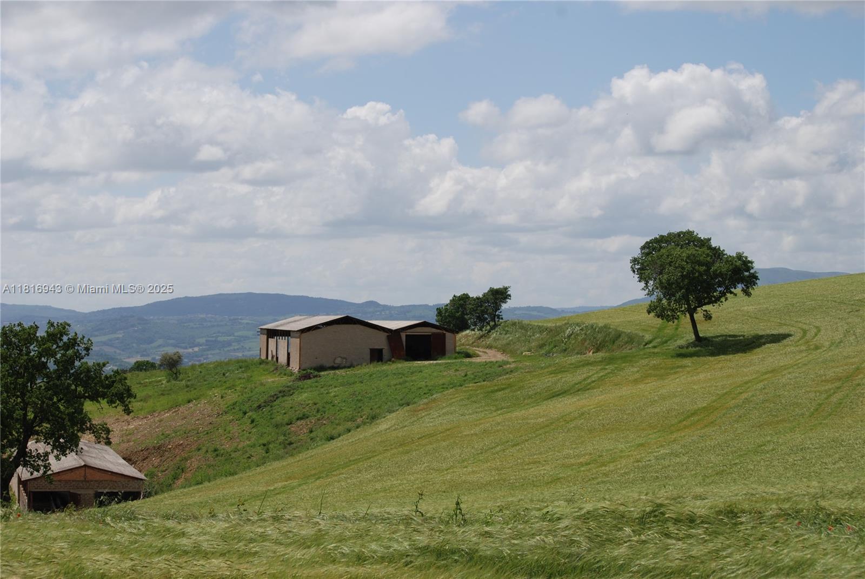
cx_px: 432
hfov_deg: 24.6
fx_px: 1984
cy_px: 290
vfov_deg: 16.6
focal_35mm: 82
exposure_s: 1/320
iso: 100
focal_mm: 55
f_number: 9
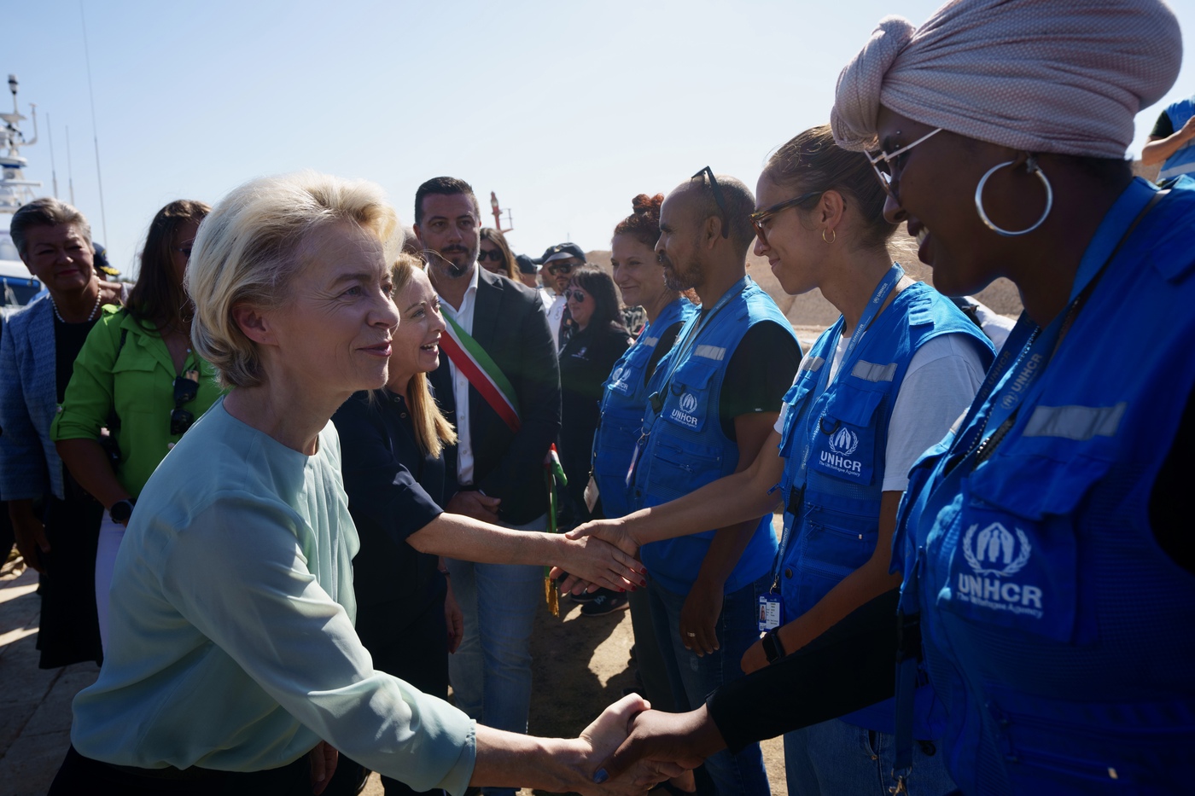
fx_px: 863
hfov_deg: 69.4
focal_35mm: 26
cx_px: 598
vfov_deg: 49.5
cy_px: 398
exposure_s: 1/320
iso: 100
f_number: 6.3
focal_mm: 26
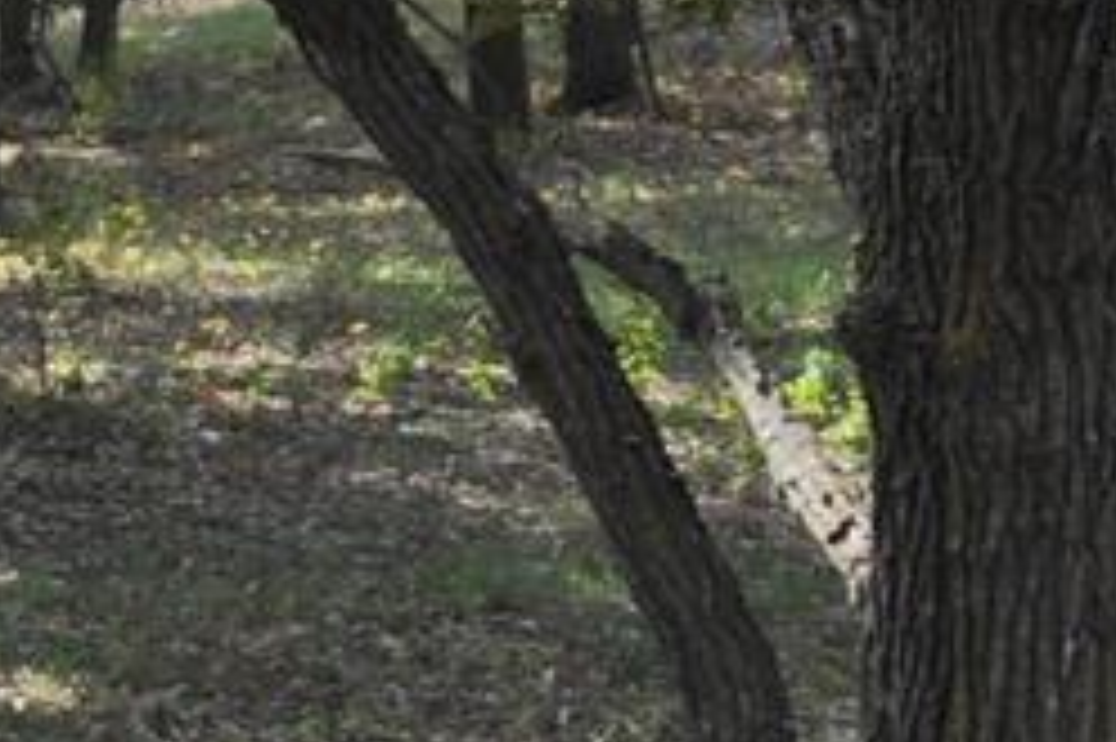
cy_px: 742
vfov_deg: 6.6
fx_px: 6390
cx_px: -1976
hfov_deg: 8.6
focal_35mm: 206
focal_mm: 21
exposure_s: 1/60
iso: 200
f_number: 8
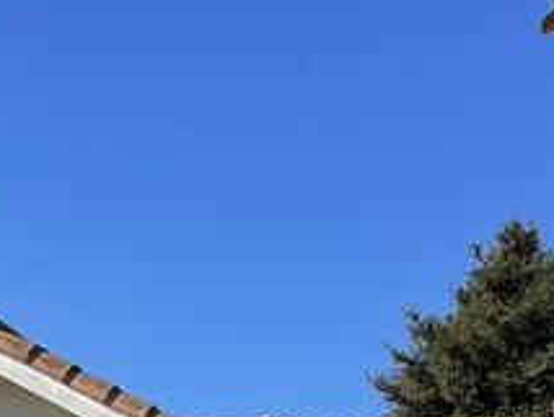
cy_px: 666
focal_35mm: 97
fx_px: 1554
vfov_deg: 14.1
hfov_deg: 20.0
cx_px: 422
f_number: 1.6
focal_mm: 4.2
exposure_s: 1/2959
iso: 32
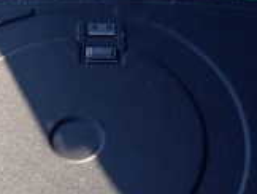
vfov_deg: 12.5
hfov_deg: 17.7
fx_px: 825
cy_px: 312
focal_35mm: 111
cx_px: 111
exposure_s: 1/125
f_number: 2.3
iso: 100
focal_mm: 5.4
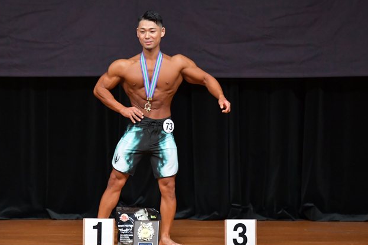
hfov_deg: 6.1
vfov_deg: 4.1
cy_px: 130
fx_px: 3434
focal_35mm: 336
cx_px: 144
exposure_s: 1/400
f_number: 5.6
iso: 4000
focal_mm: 180
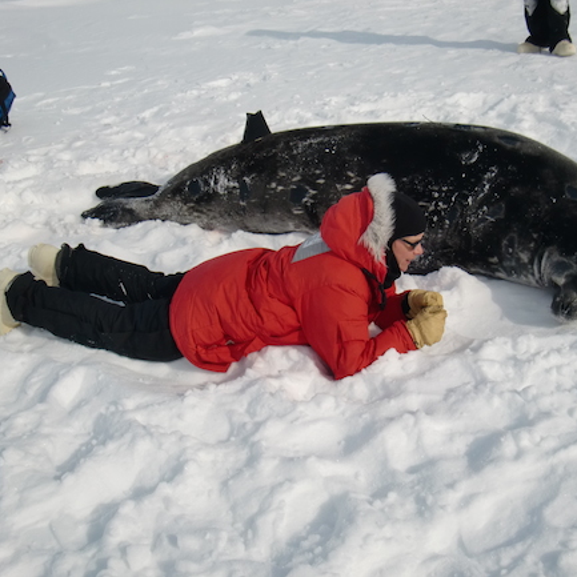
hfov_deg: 37.4
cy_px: 288
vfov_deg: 37.6
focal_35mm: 45
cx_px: 354
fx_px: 849
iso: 64
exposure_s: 1/400
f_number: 8.9
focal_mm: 6.66
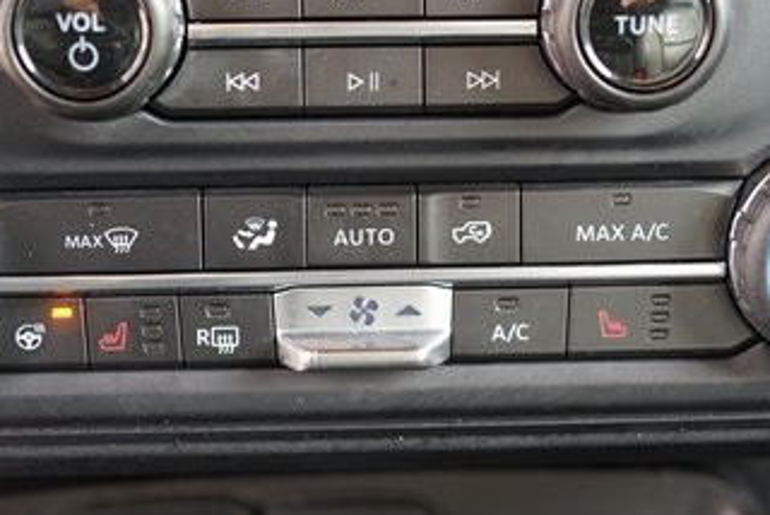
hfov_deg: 28.8
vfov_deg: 19.4
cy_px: 177
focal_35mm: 70
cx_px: 366
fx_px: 1499
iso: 1000
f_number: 4
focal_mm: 35
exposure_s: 1/60
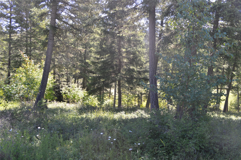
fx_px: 181
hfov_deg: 67.4
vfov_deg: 47.8
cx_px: 120
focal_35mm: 27
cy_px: 80
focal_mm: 18
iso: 250
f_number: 5.6
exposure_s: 1/125
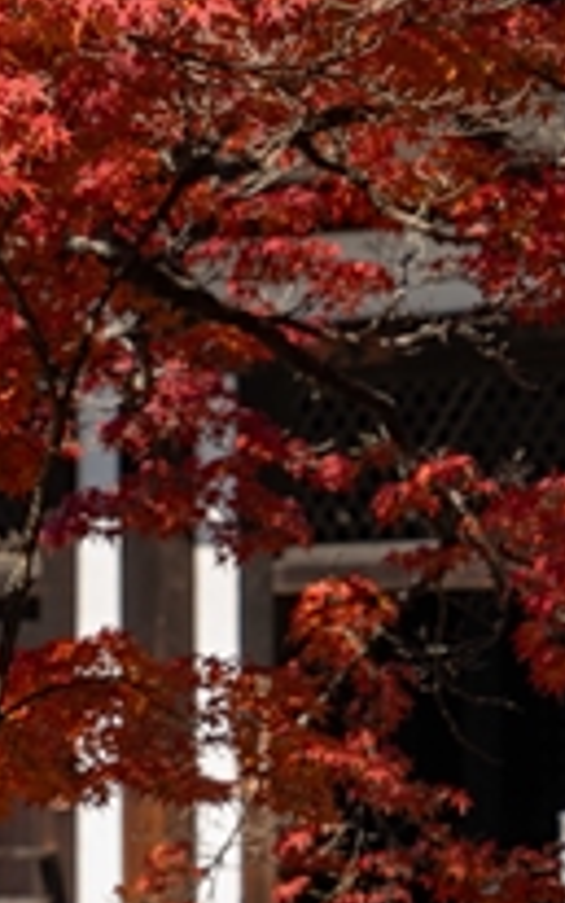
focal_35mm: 245
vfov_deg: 8.6
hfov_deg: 5.3
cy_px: 471
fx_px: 6028
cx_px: -131
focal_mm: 124
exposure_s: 1/200
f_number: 8
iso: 125
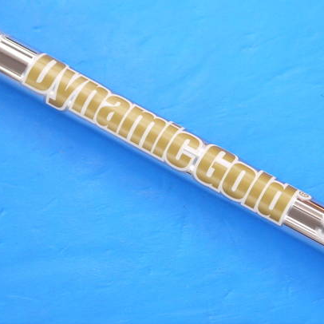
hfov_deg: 14.9
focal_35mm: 117
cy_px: 134
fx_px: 1239
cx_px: 209
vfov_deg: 14.9
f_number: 5.6
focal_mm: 42
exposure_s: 1/80
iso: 640
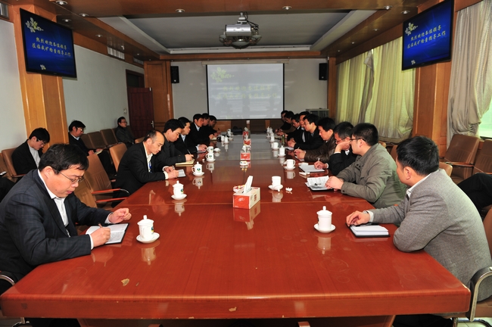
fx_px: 328
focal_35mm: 24
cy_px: 164
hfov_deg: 73.8
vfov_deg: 53.0
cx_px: 246
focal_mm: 24
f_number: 5
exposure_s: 1/60
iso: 200
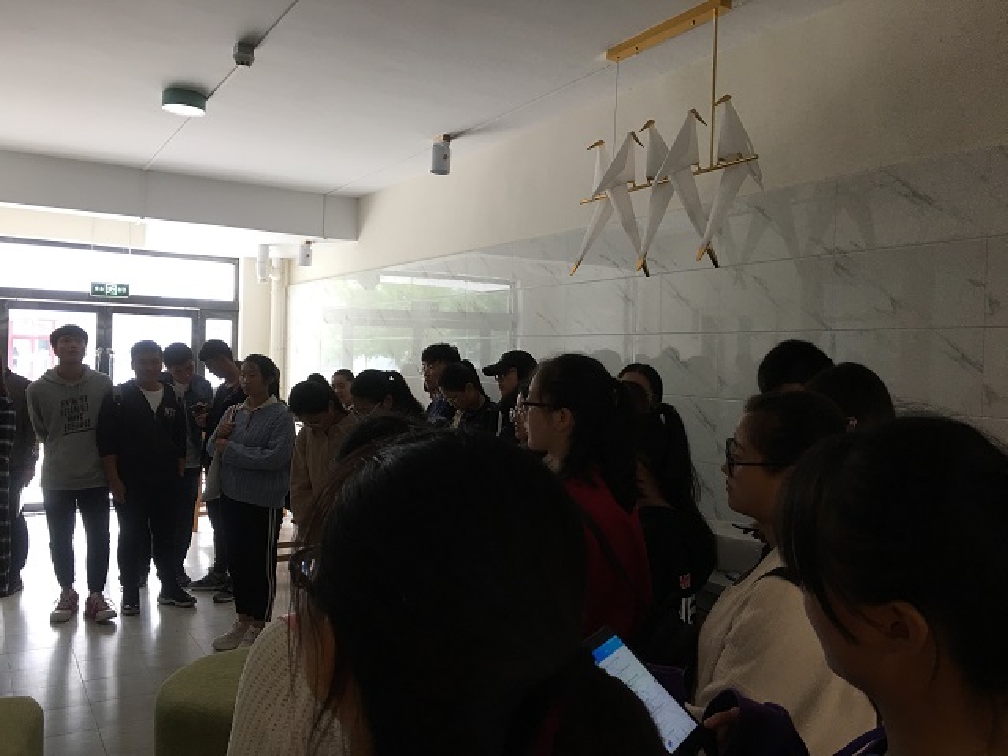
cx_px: 504
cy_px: 378
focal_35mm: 29
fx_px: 844
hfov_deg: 61.7
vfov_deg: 48.2
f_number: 2.2
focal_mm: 4.15
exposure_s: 1/33
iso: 32
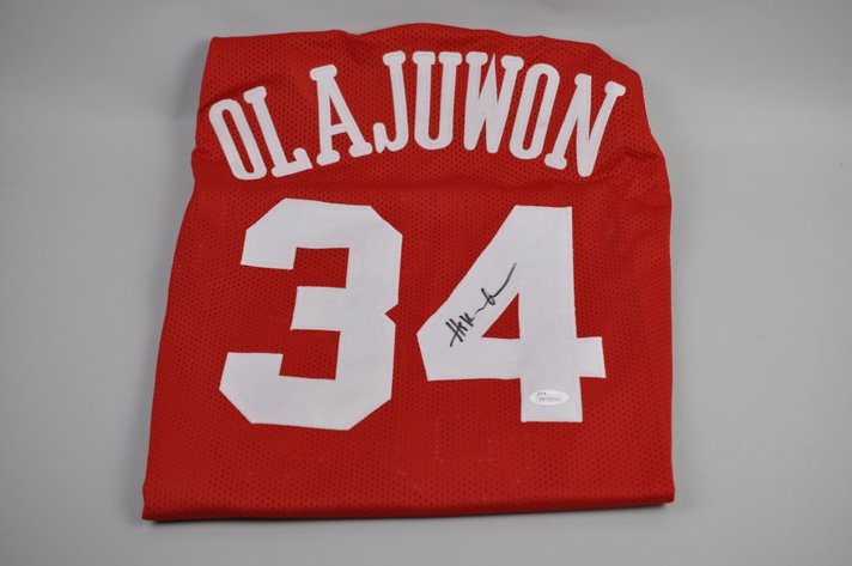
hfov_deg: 33.4
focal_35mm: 60
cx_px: 426
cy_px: 283
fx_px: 1418
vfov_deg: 22.6
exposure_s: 1/80
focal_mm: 40
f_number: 4.5
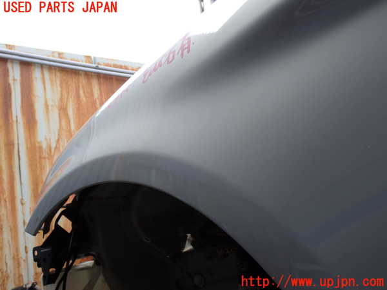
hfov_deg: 45.8
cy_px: 145
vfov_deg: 35.1
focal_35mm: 41
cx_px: 194
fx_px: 458
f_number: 4
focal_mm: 7.31
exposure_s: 1/160
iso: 100
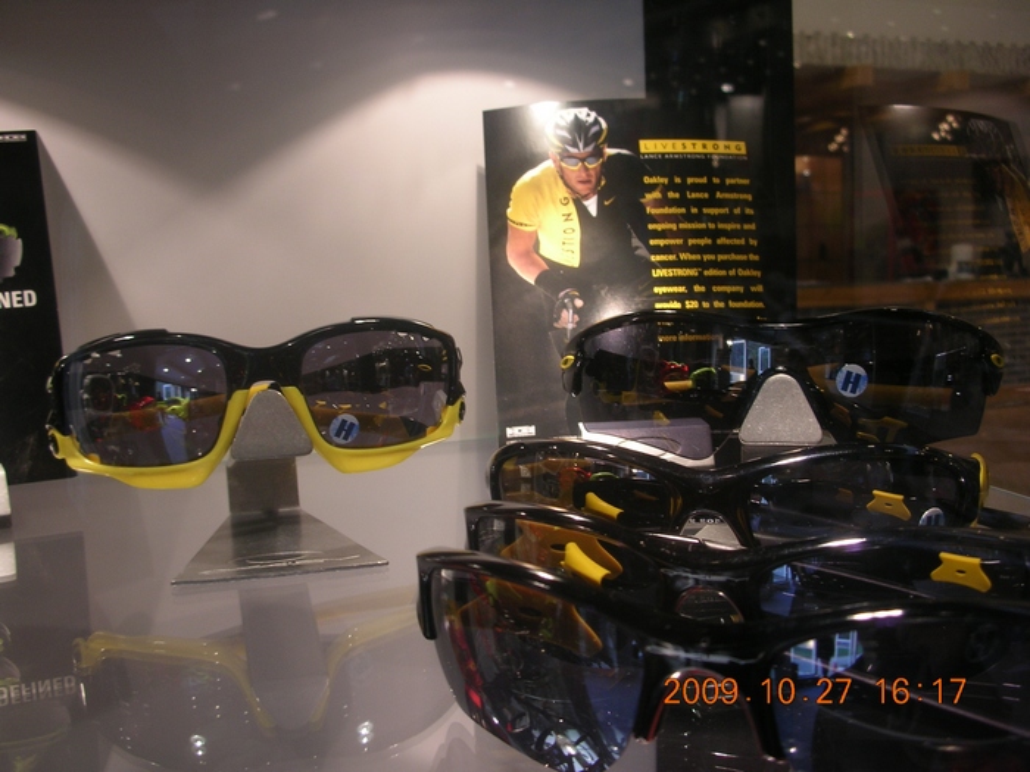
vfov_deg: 40.7
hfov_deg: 52.6
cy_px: 386
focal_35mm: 35
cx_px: 515
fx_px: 1041
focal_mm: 5.8
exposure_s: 1/15.1
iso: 50
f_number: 3
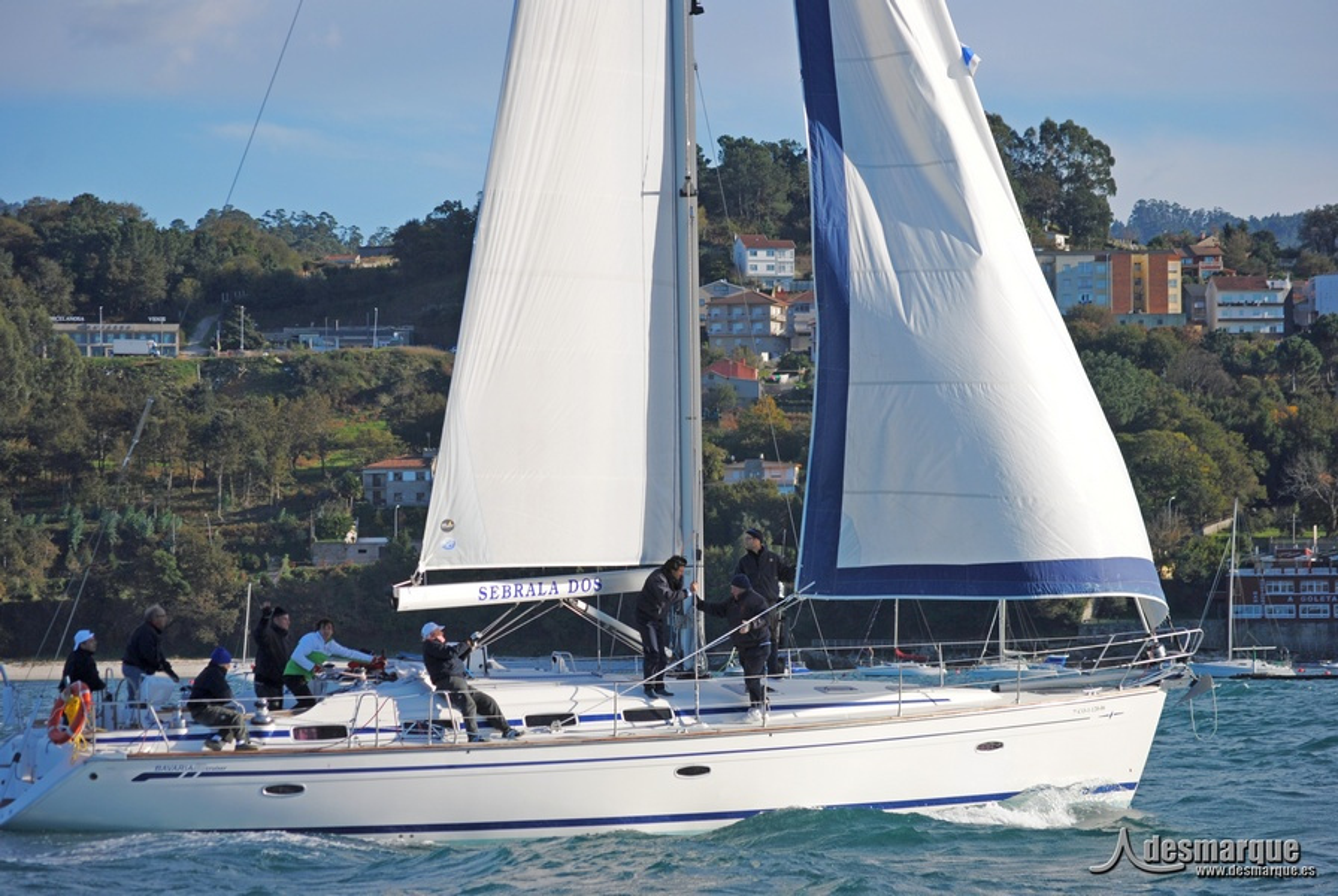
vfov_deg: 10.0
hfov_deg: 14.8
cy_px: 448
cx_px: 669
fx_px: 5136
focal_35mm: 138
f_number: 6.3
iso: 100
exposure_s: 1/640
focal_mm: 92
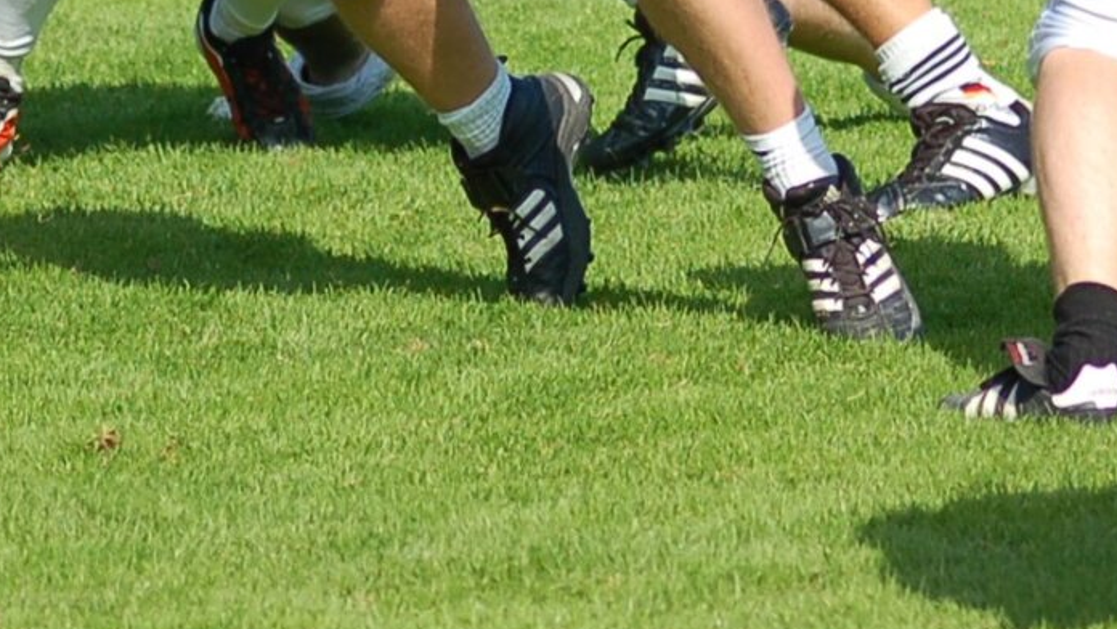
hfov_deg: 4.6
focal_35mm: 471
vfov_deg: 2.6
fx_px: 13944
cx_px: 770
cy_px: -385
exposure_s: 1/1250
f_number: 5
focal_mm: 95
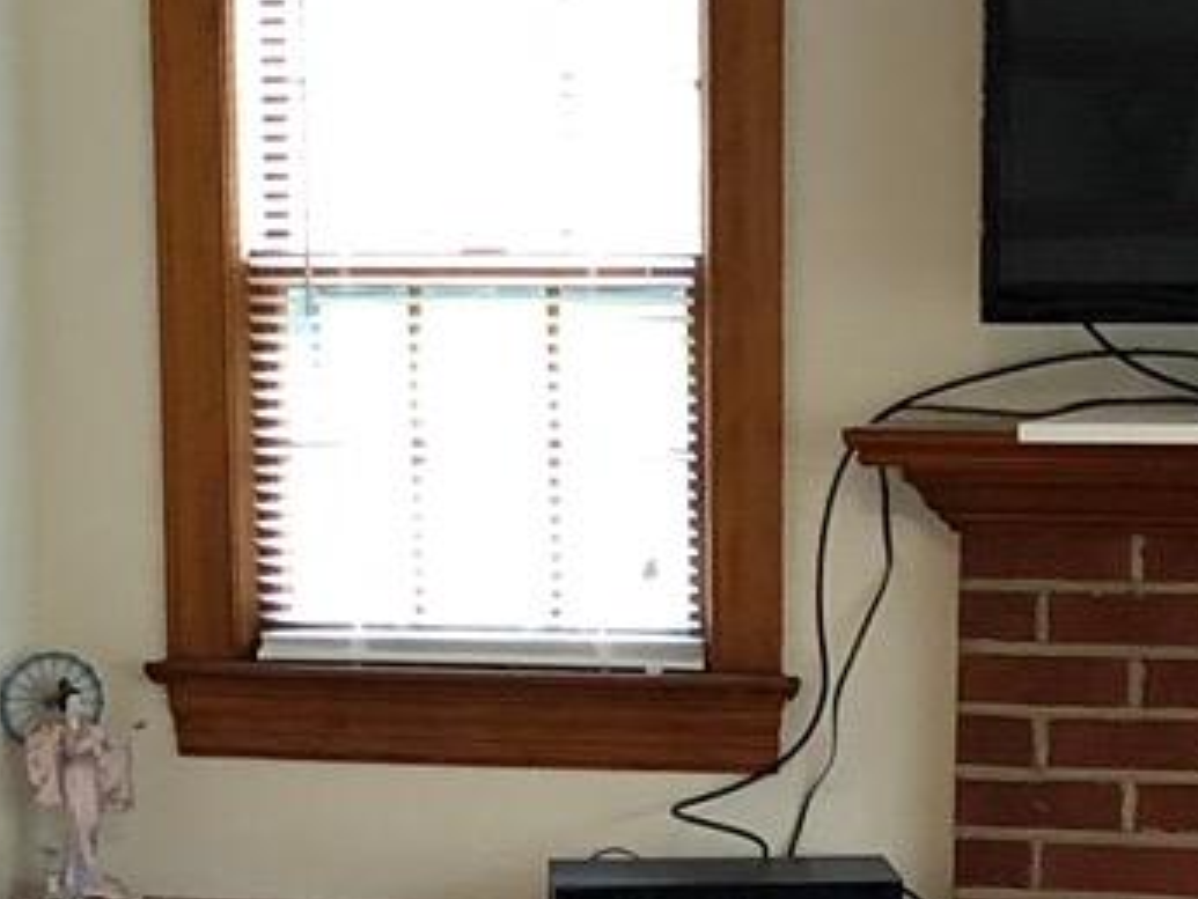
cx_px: 611
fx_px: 5747
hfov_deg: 11.9
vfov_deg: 8.7
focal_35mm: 166
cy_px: 1423
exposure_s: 1/17
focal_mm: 4
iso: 40
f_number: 1.8
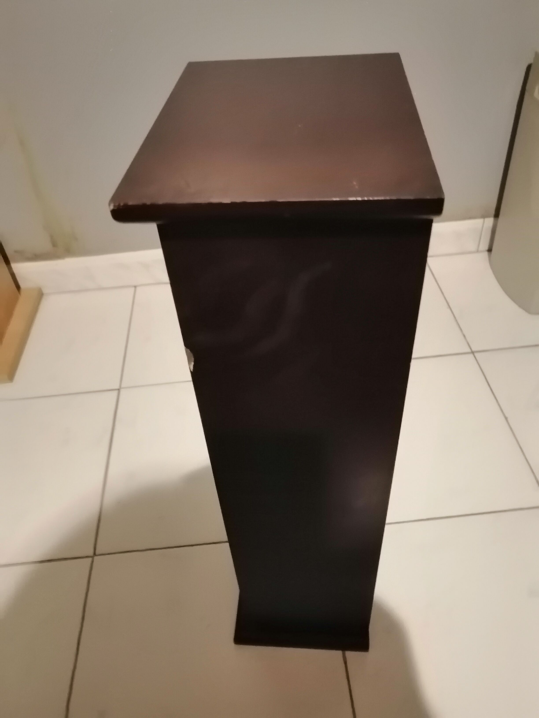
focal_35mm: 26
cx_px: 270
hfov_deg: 53.1
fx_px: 540
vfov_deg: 67.3
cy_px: 359
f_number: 1.8
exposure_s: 1/14.3
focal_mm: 3.96
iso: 1000
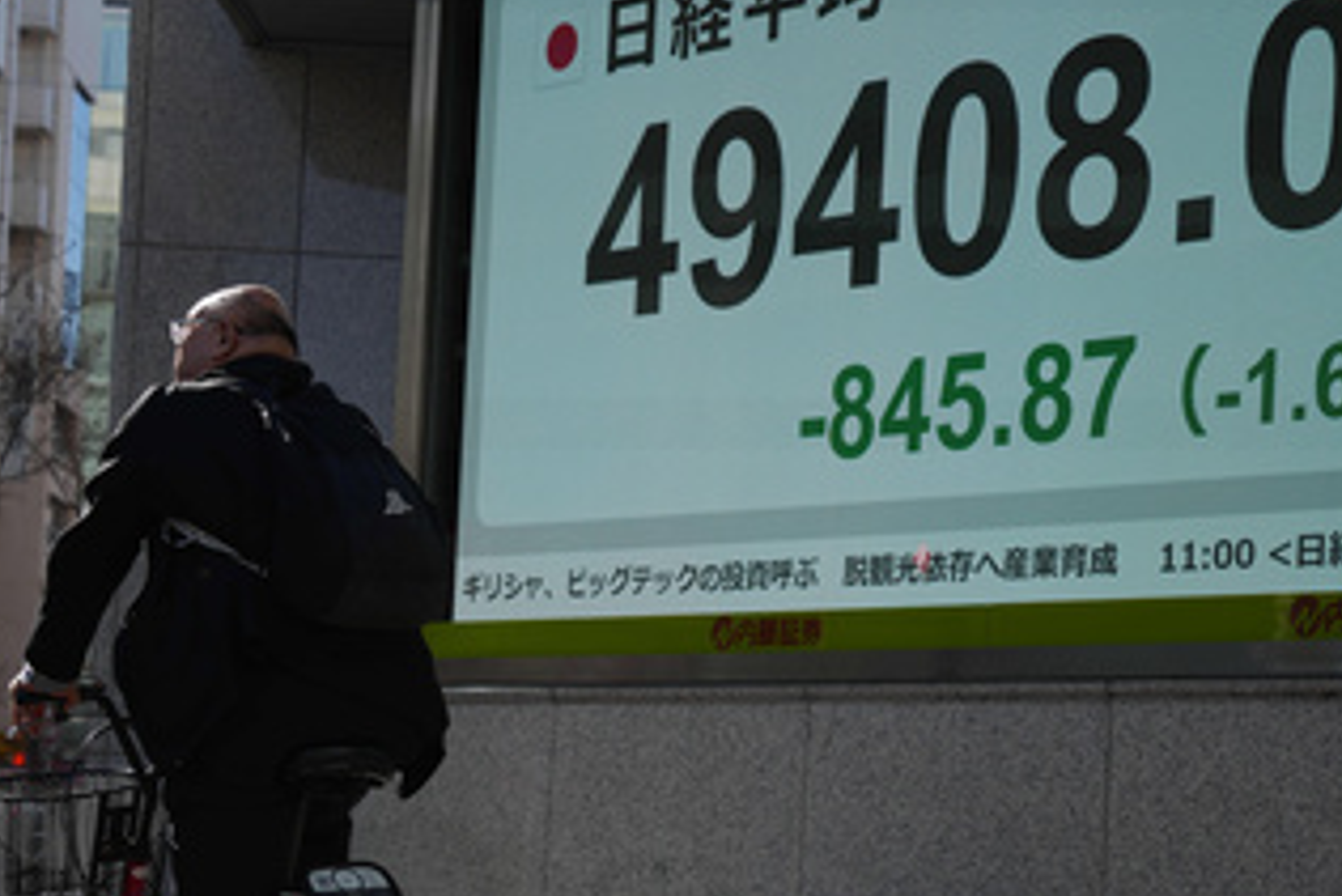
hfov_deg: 22.9
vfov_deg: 15.3
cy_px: 631
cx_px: 612
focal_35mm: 89
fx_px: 3319
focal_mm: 55
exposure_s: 1/500
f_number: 4
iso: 100
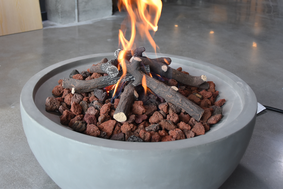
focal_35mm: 30
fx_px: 236
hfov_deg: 61.9
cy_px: 94
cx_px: 142
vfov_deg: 43.6
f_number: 4
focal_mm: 20
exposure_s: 1/60
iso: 800
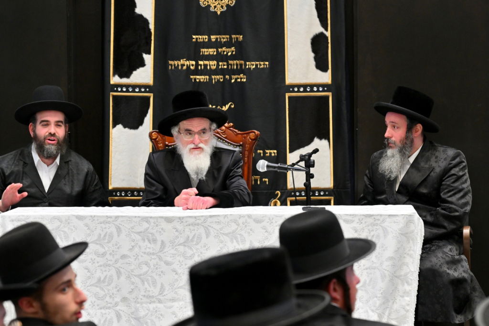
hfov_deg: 16.5
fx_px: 1684
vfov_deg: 11.0
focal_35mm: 124
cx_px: 244
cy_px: 163
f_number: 4
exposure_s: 1/160
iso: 500
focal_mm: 83
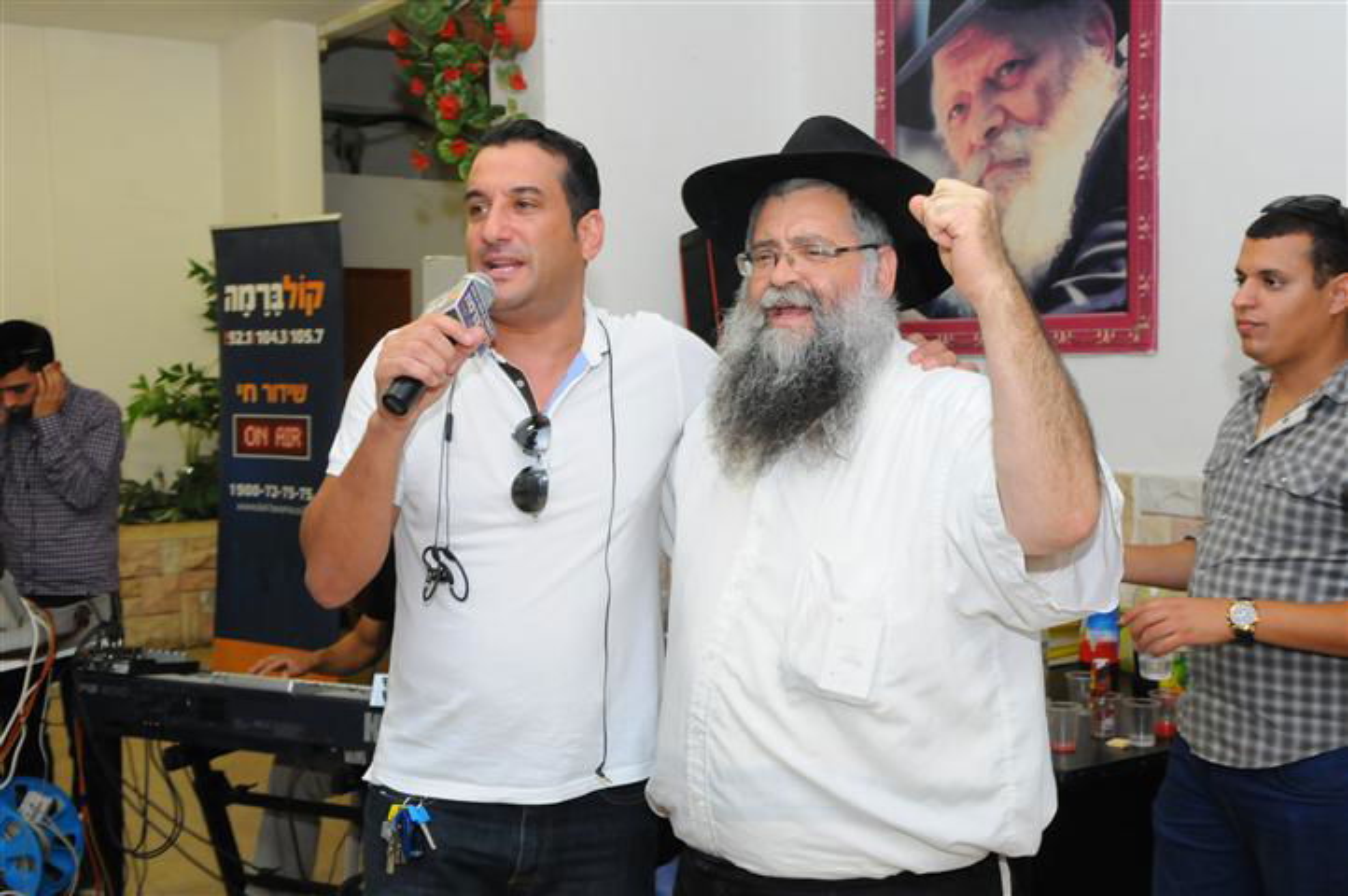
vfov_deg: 29.8
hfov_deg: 43.6
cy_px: 448
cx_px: 674
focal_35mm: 45
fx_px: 1683
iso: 1600
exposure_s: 1/125
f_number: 7.1
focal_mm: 30
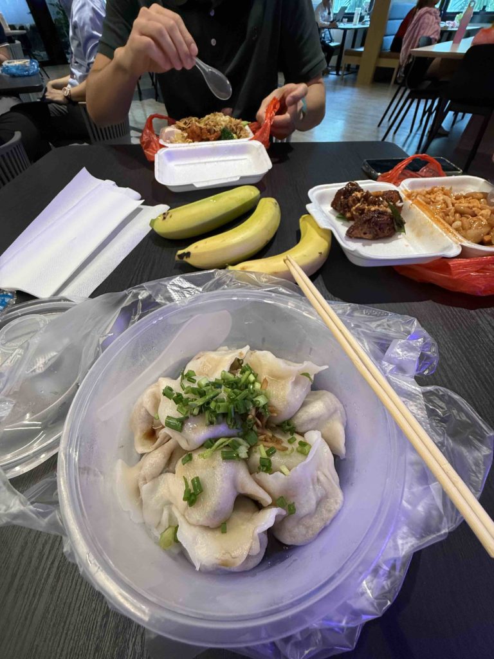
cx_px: 247
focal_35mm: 14
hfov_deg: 85.7
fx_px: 266
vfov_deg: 102.1
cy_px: 330
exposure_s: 1/99
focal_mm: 2.22
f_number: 2.2
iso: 320
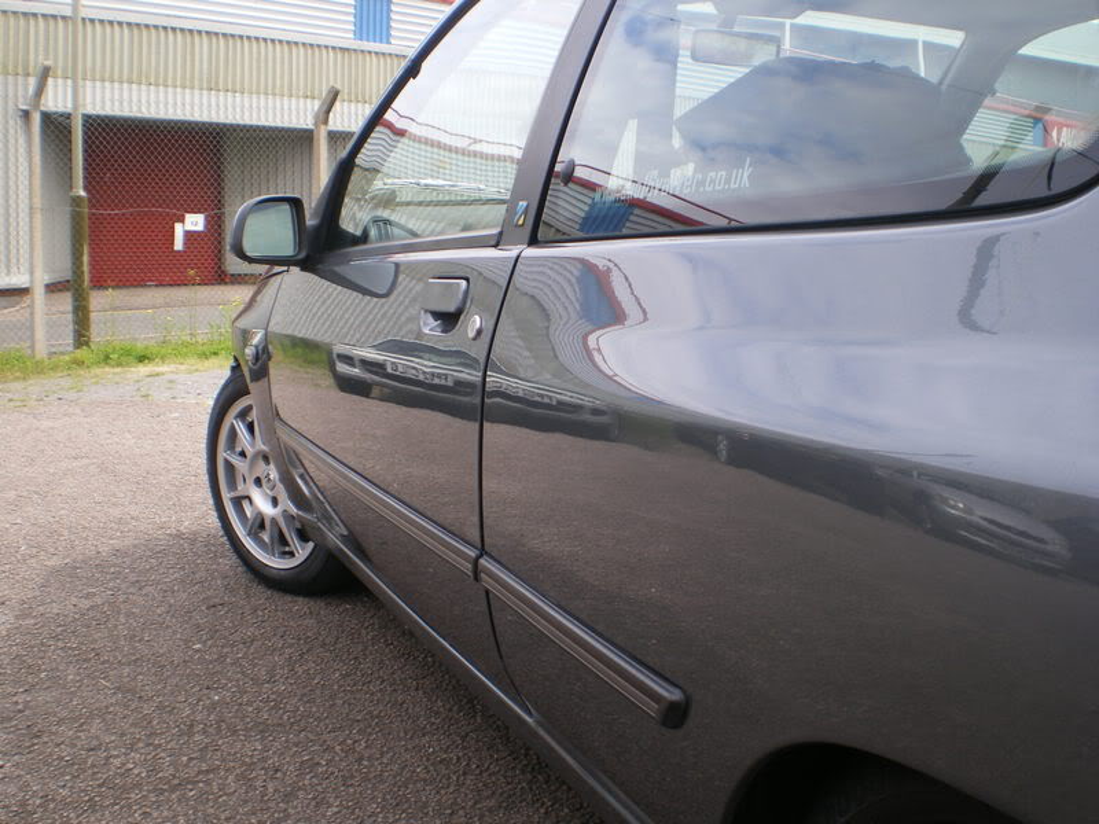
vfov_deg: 37.7
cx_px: 550
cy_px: 412
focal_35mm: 38
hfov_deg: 49.0
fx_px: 1206
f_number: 4.6
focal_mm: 6.3
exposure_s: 1/125
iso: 64
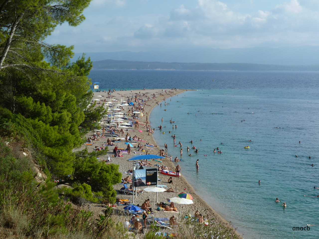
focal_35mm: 59
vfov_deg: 24.8
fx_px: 544
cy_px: 120
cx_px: 160
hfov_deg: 32.7
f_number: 5.6
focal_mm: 10.4
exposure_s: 1/320
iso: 80
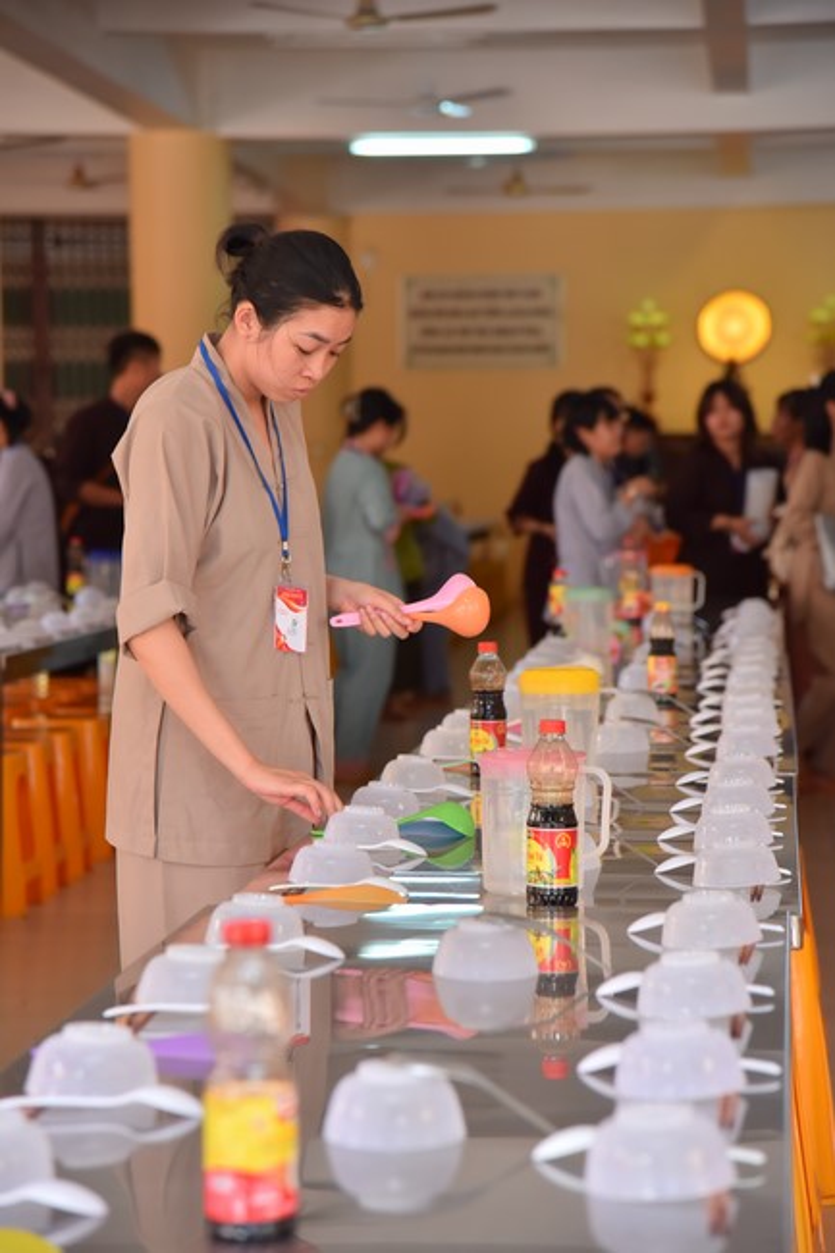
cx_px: 418
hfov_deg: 13.0
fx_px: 3655
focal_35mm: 105
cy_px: 626
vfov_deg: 19.5
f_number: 5
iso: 800
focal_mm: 105
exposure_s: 1/125
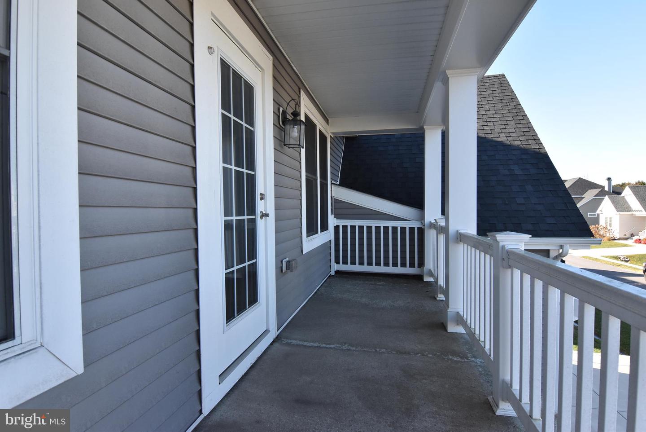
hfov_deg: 90.0
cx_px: 323
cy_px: 216
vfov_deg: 67.5
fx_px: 323
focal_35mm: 18
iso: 800
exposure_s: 1/400
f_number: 10
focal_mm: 12
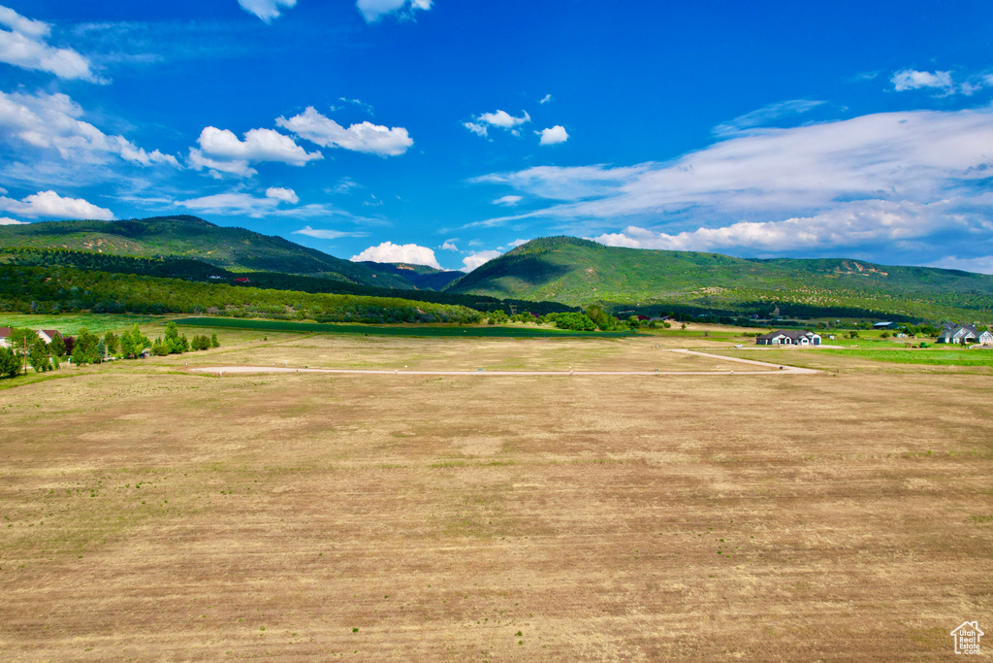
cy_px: 332
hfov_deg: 78.6
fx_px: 607
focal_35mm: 22
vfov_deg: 57.2
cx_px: 496
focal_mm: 8.38
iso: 100
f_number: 2.8
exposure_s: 1/2500
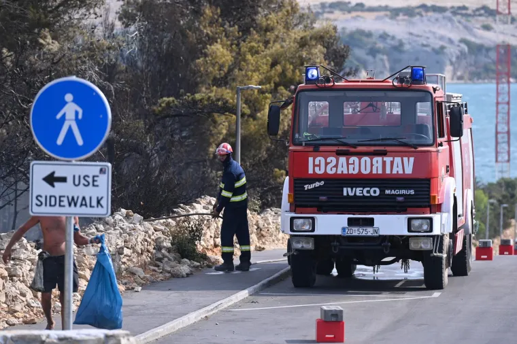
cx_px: 258
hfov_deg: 10.3
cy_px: 172
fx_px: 2871
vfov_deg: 6.9
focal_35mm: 200
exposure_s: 1/1250
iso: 250
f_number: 6.3
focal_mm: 200
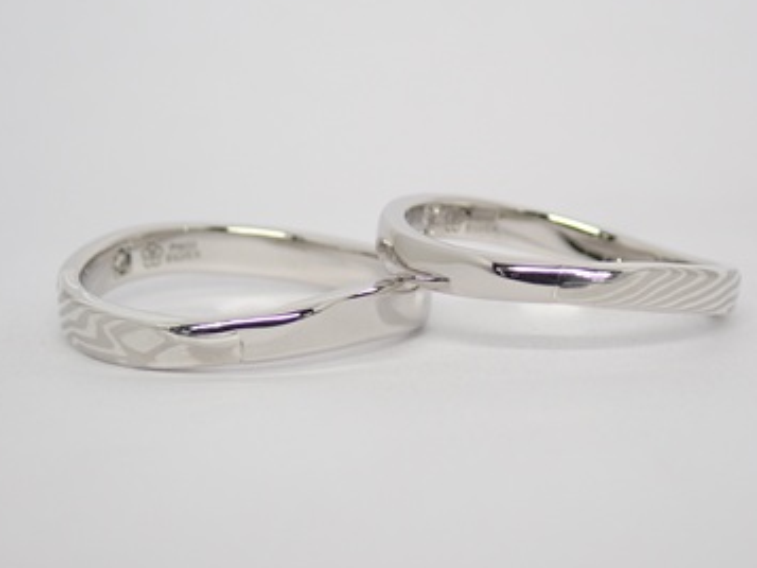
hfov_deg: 20.2
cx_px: 411
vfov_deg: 15.3
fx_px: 2122
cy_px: 255
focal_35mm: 97
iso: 200
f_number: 4.1
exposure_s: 1/125
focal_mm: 13.65
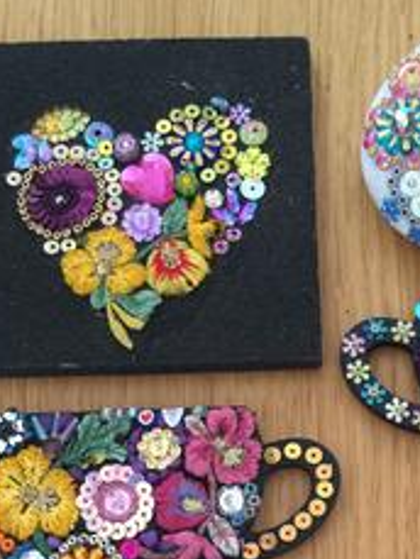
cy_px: 486
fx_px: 921
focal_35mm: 57
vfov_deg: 32.4
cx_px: 305
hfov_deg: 25.4
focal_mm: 4.15
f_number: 2.2
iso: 125
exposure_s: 1/30
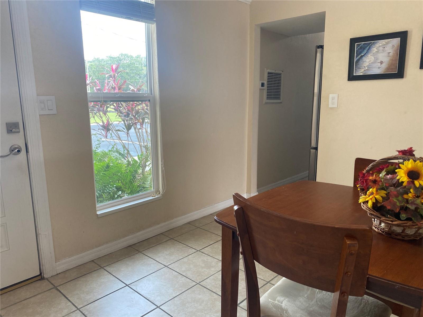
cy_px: 158
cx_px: 212
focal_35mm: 26
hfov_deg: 67.3
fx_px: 318
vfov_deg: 53.1
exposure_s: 1/120
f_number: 1.8
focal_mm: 4.25
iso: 100
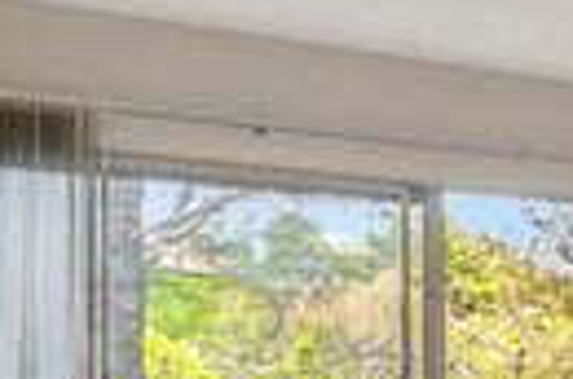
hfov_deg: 16.7
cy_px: 432
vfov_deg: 16.1
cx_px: 1225
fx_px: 1294
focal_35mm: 81
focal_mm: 16.5
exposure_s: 1/30
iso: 400
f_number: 8
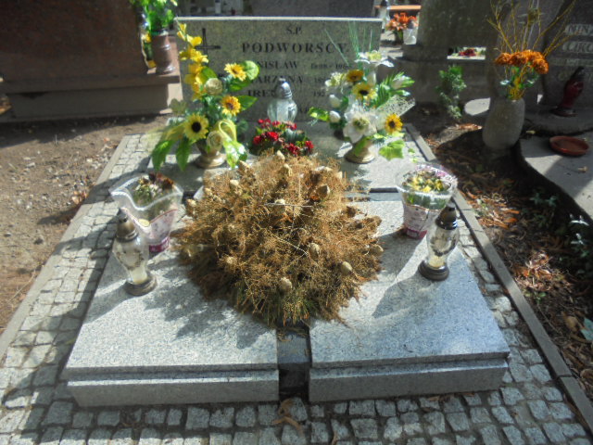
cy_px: 222
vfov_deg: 53.1
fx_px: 445
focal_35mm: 26
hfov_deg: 67.3
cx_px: 296
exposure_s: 1/400
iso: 100
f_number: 3.5
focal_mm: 4.6
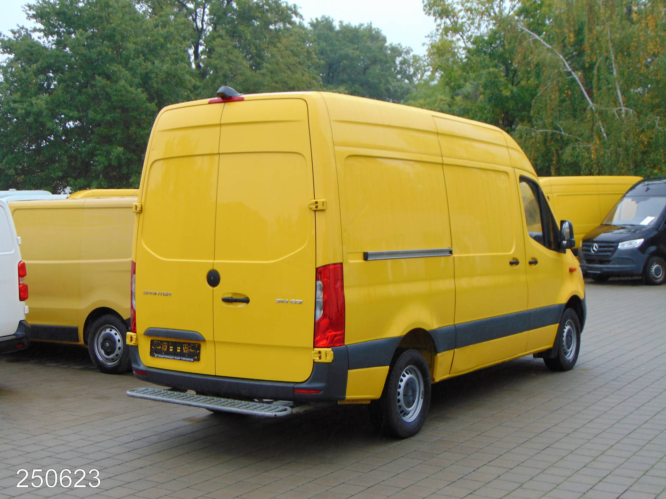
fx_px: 962
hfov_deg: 38.2
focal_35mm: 50
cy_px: 250
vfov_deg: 29.1
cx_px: 333
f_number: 3.5
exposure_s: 1/125
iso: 80
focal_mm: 9
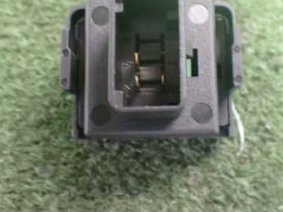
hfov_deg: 33.8
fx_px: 466
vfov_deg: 25.4
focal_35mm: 57
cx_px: 142
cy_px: 61
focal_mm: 5.4
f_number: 2.3
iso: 1250
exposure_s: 1/30
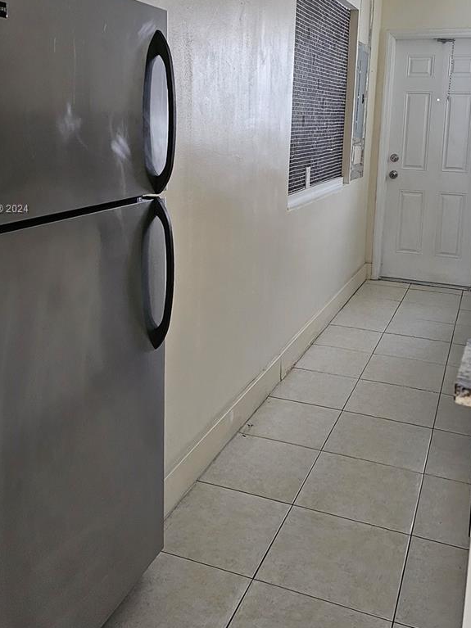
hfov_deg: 39.6
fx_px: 653
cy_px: 210
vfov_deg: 50.4
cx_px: 247
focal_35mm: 36
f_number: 1.7
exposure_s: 1/100
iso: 1000
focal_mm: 6.3
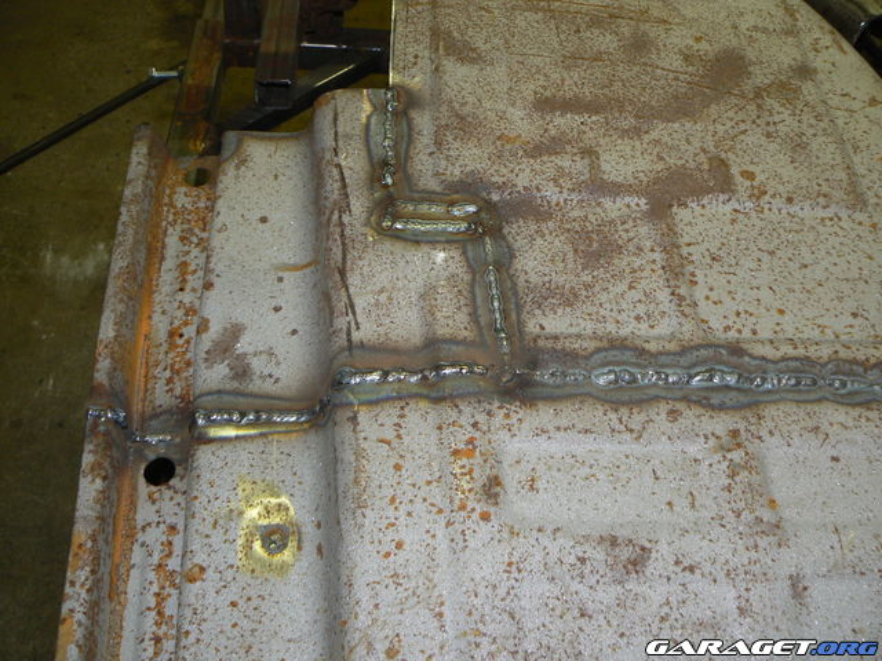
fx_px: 917
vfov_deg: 39.7
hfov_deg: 51.4
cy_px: 330
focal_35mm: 36
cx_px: 441
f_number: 2.8
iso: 100
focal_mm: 6
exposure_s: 1/30
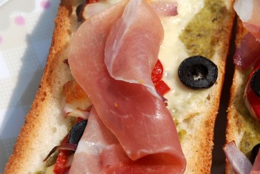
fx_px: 2424
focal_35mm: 335
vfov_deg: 4.1
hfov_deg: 6.1
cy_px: 81
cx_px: 235
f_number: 5.6
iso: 100
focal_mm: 105
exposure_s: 1/500
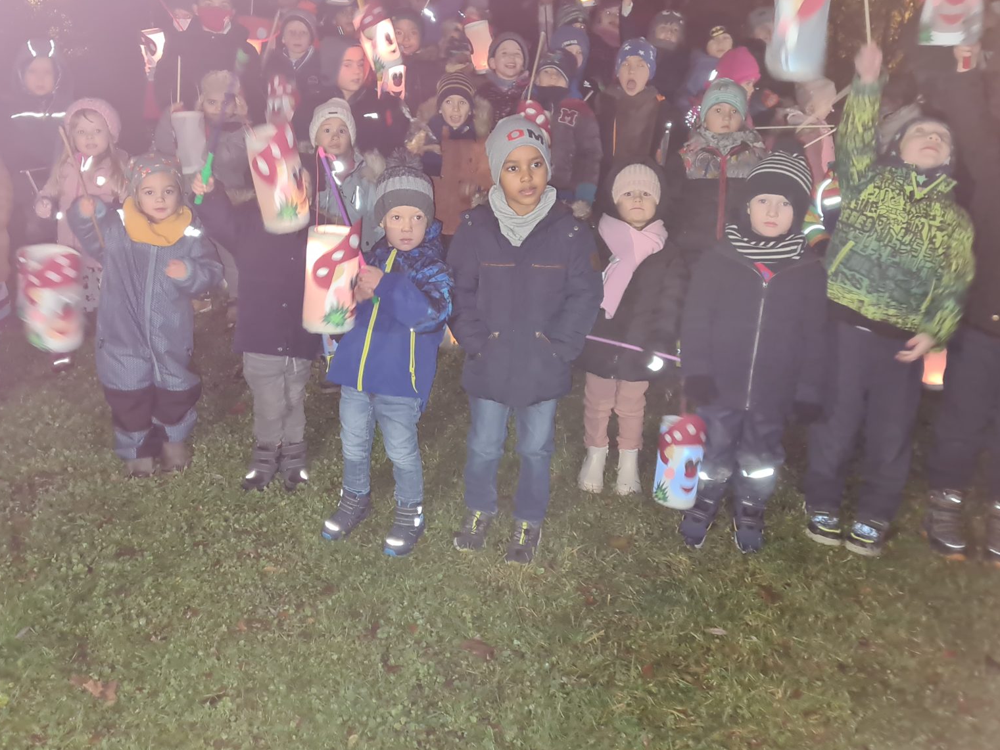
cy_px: 290
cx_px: 446
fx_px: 1011
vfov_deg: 40.5
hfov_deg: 52.5
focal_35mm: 35
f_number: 1.8
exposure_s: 1/20
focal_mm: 5.4
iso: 1600
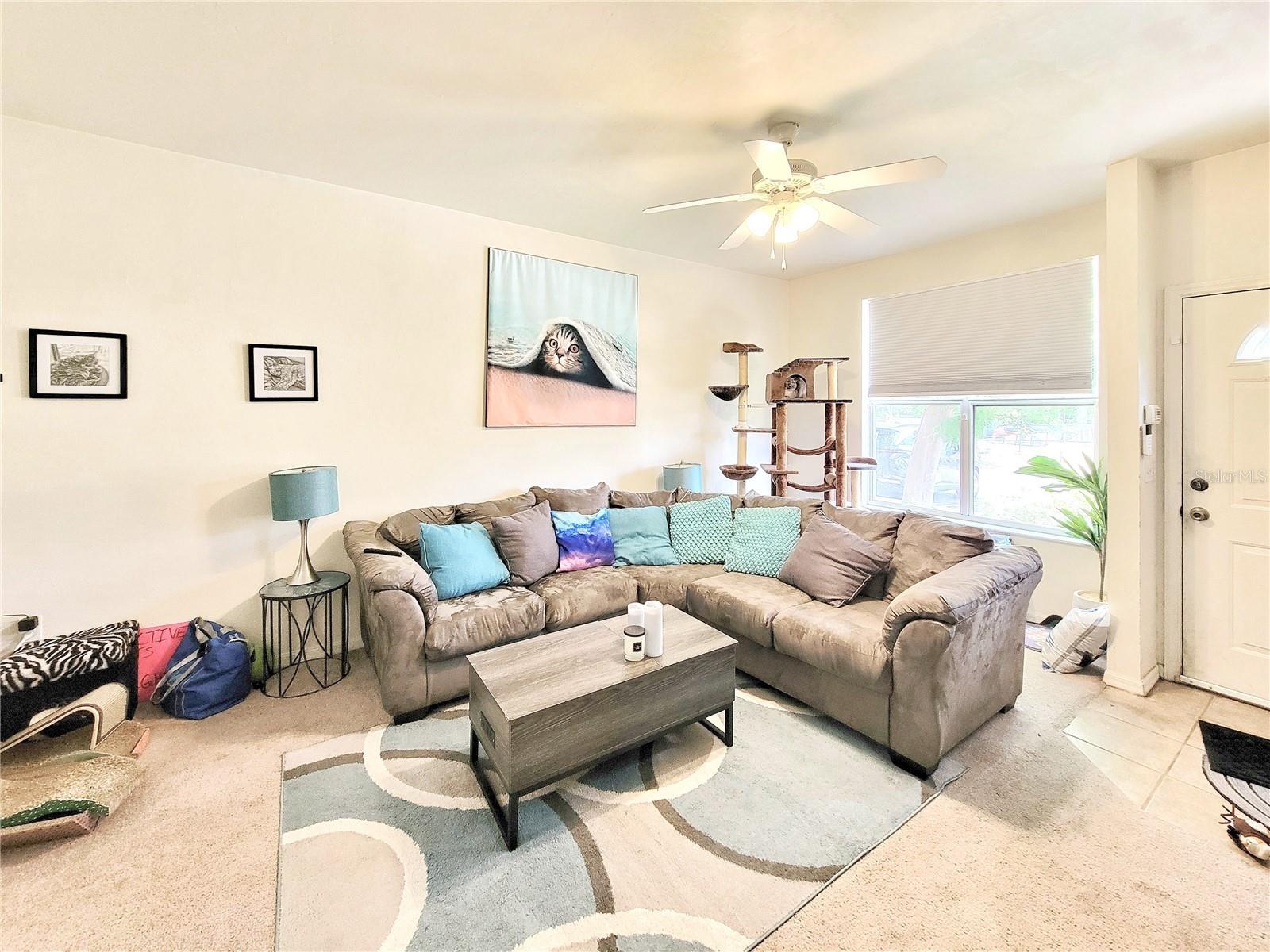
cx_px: 635
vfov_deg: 89.9
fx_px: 477
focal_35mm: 13
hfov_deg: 106.2
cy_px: 476
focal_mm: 2.2
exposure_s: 1/40
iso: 320
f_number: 2.2
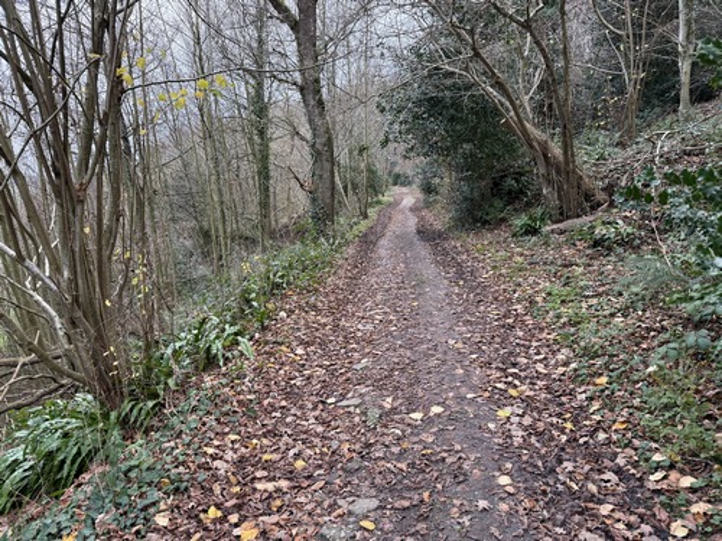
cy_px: 270
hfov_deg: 71.6
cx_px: 361
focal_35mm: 24
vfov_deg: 56.8
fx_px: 501
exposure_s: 1/121
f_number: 1.78
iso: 160
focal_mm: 6.76
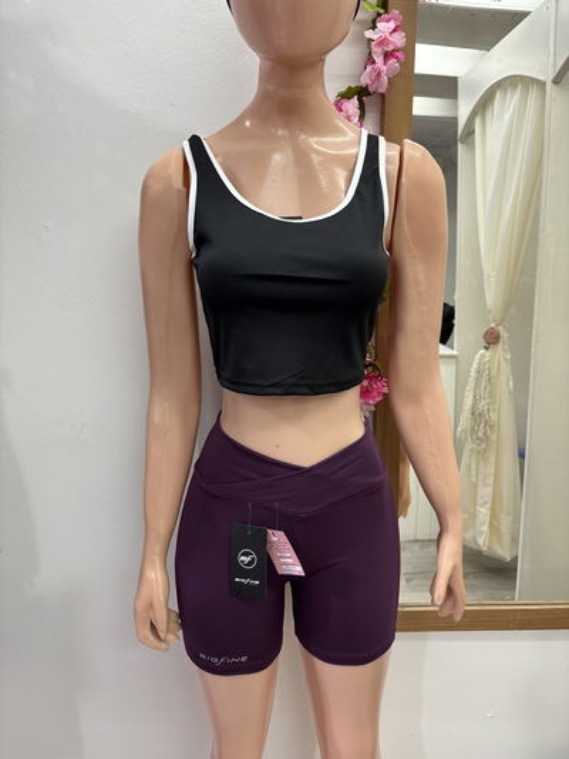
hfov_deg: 53.1
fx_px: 570
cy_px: 380
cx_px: 284
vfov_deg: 67.3
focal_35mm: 26
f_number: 1.6
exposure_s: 1/100
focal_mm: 5.96
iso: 125
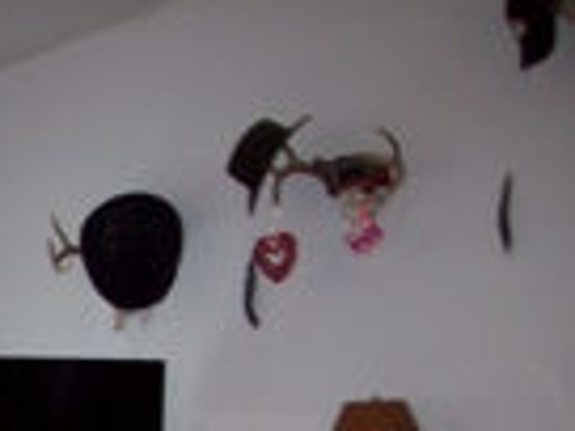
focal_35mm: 106
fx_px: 1761
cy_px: 524
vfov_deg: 13.6
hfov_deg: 17.0
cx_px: -258
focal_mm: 6
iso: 80
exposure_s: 1/64
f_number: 2.7
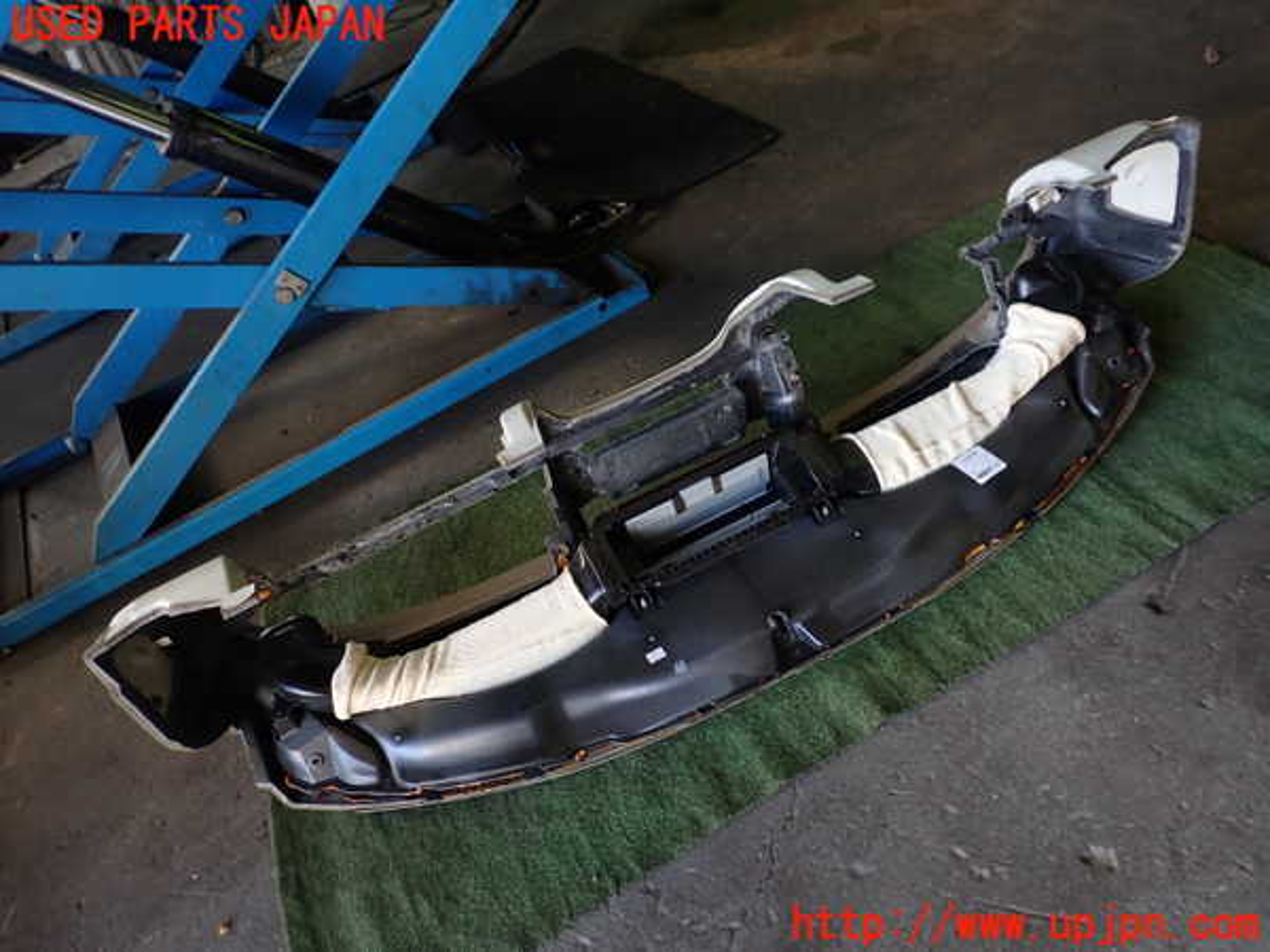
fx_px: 1101
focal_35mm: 30
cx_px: 635
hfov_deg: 60.0
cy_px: 476
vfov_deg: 46.8
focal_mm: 5.4
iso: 160
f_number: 2.3
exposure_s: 1/60
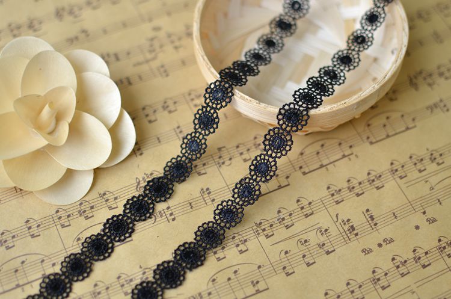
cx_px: 226
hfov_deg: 37.9
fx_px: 656
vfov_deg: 25.6
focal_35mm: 52
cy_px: 150
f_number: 2.5
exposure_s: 1/200
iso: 100
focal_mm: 35
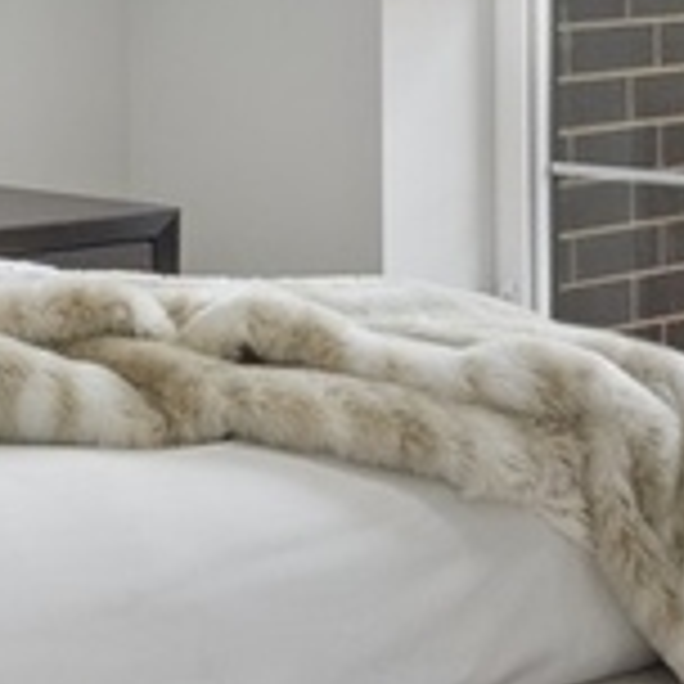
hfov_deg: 11.7
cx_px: -225
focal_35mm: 145
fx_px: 3242
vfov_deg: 11.8
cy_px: -126
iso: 320
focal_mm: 16
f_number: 9
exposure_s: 1/40
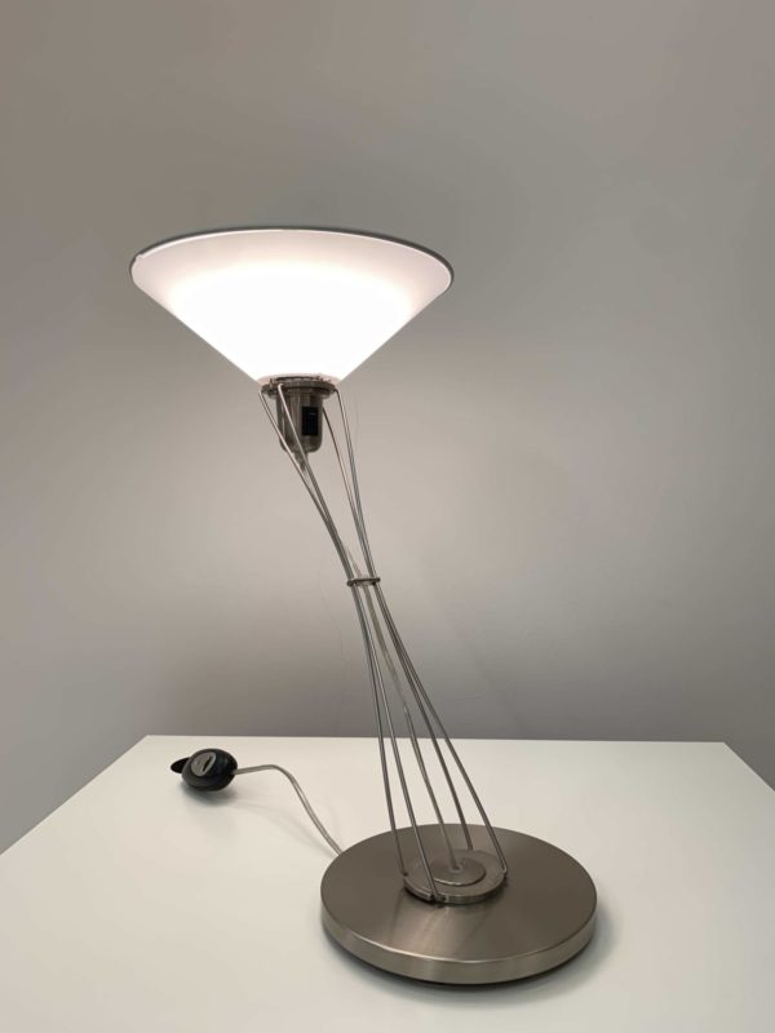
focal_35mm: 26
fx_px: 776
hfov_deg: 53.1
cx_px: 388
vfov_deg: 67.3
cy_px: 516
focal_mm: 4.25
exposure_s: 1/110
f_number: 1.8
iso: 25
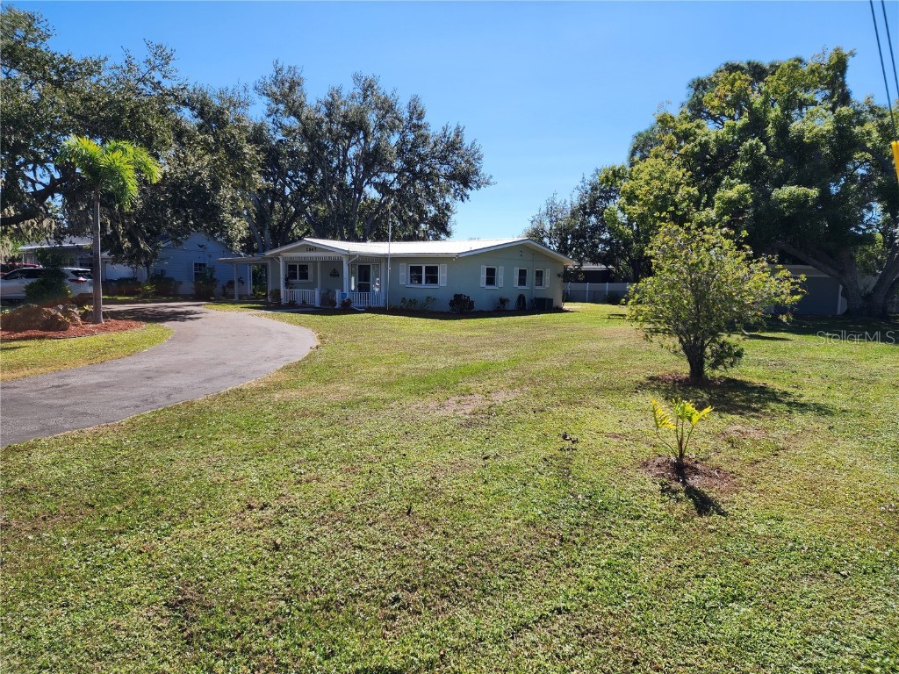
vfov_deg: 58.9
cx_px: 450
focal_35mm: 23
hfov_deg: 73.9
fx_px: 597
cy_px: 337
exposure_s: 1/1019
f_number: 1.8
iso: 12
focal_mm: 6.4
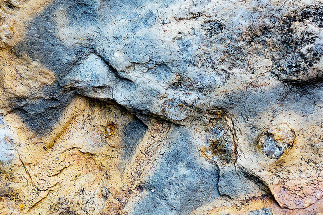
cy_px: 50
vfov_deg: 3.1
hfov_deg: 4.6
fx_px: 3999
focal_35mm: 446
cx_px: 142
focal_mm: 120
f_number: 16
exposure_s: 1/125
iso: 1600
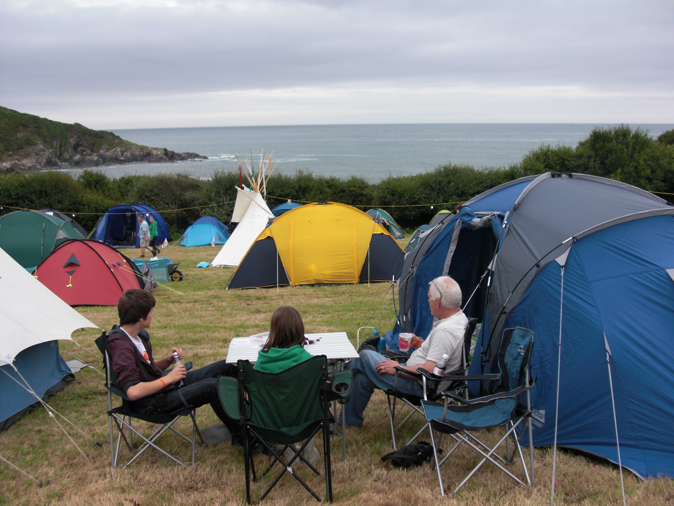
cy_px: 253
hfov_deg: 51.4
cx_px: 337
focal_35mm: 36
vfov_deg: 39.7
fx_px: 701
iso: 50
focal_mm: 6.3
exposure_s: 1/200
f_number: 2.8
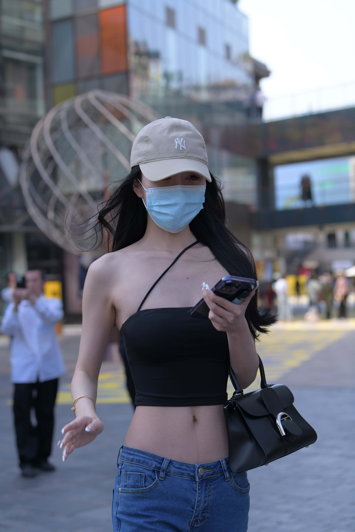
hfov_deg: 19.5
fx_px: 1035
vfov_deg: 28.8
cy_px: 266
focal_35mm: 70
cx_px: 178
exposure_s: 1/640
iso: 180
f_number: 4
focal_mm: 70
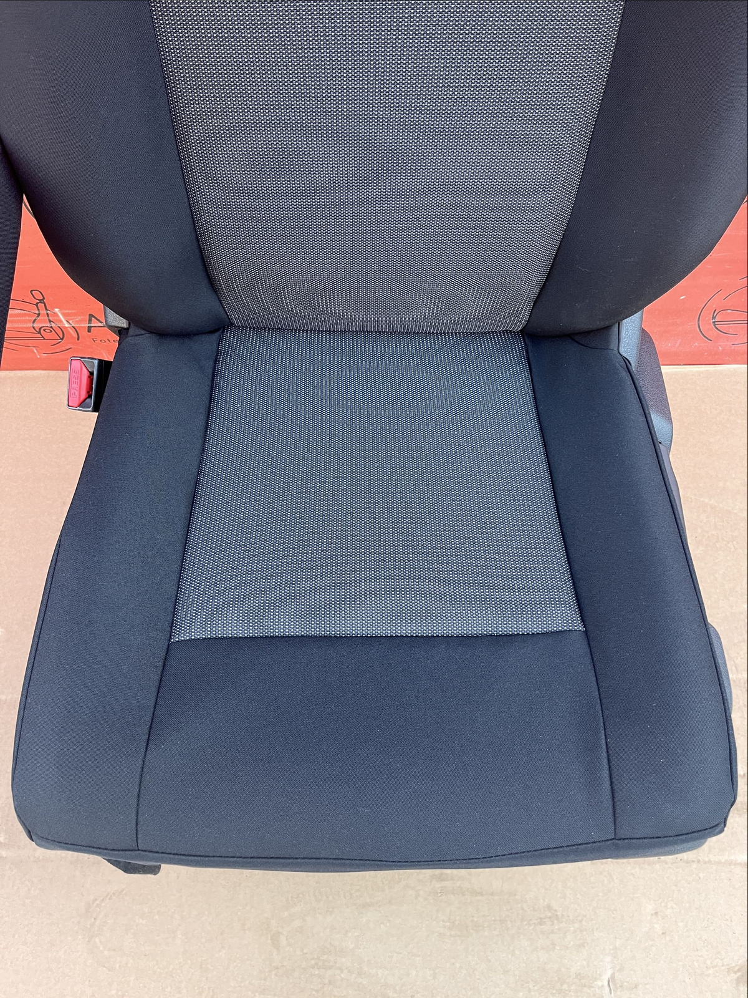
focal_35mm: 26
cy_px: 499
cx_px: 374
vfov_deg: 67.3
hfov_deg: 53.1
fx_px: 749
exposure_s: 1/98
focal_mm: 5.1
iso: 125
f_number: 1.6
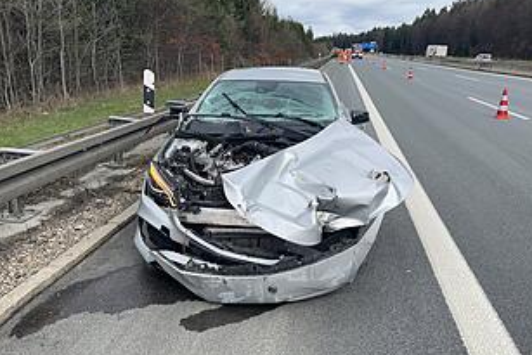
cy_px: 189
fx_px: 458
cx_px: 303
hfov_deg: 60.0
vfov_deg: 42.3
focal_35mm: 31
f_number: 1.6
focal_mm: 5.1
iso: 50
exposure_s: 1/2137
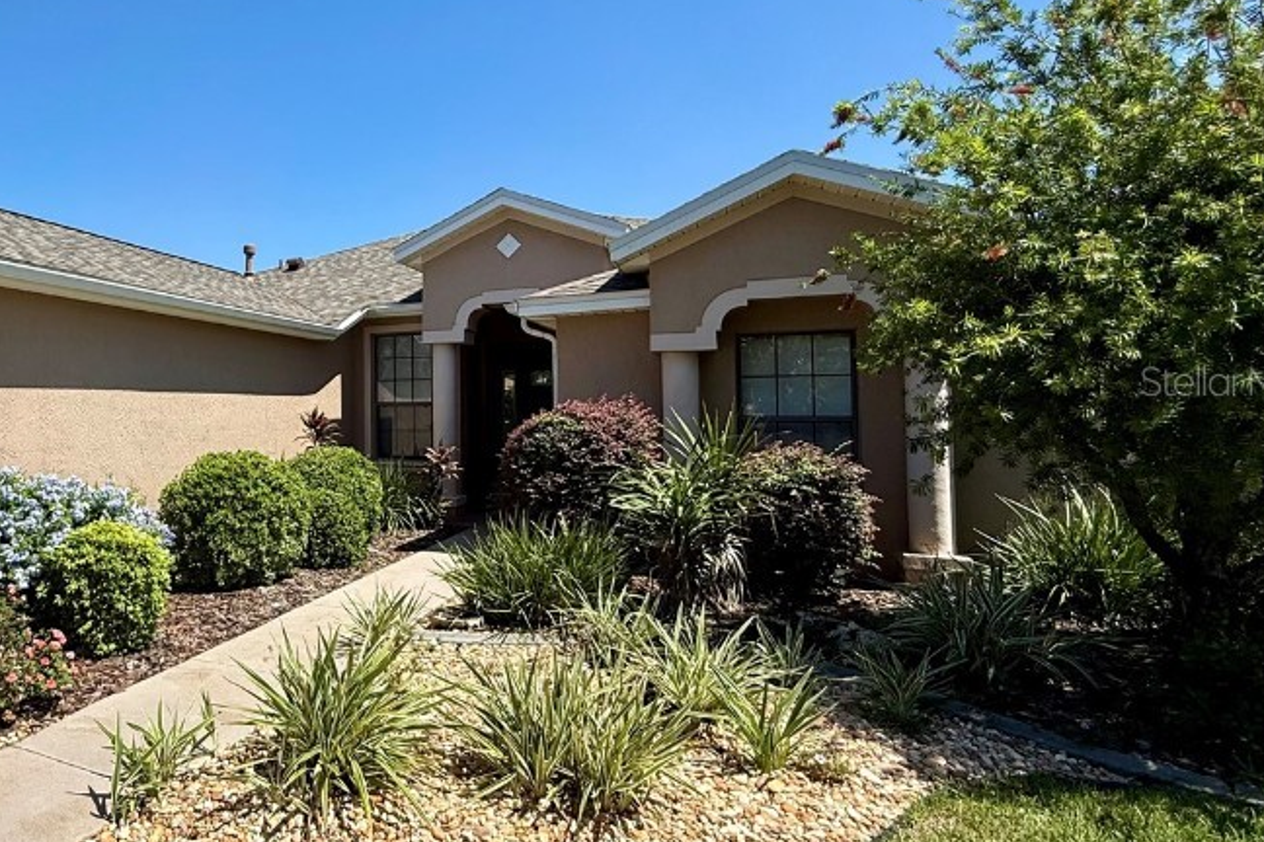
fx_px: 807
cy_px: 380
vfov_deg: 55.0
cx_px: 326
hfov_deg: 71.3
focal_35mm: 23
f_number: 2.2
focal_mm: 2.22
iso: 50
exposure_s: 1/1848
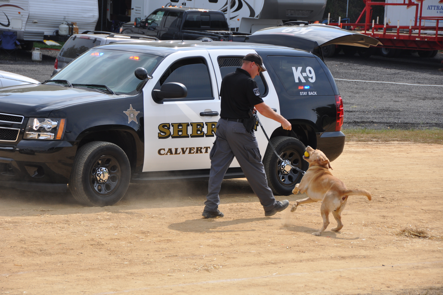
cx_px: 222
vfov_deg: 9.6
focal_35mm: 142
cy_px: 148
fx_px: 1751
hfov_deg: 14.4
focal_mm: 95
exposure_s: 1/800
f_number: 7.1
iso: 200
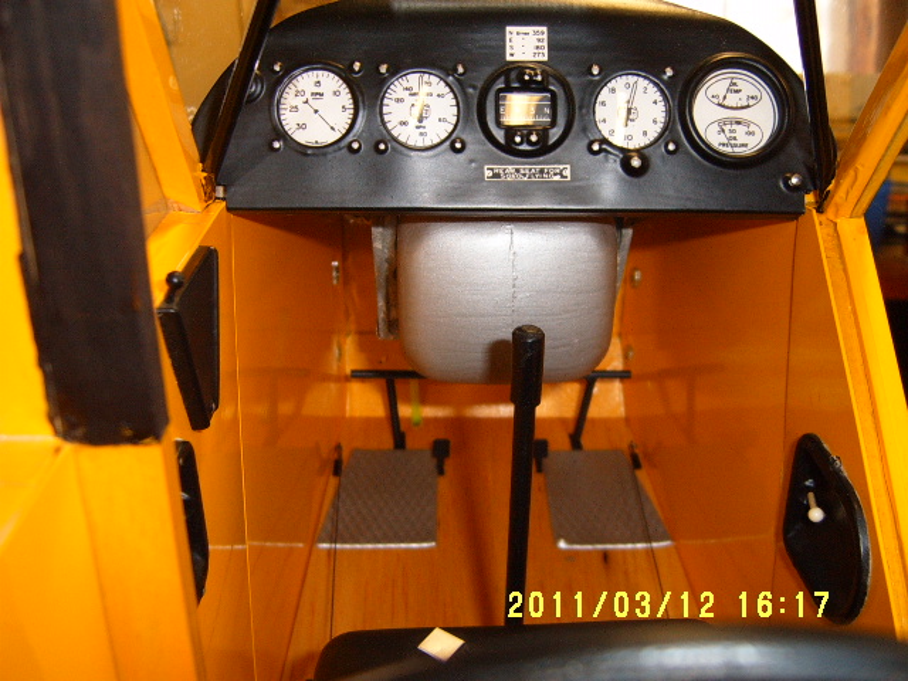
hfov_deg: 50.1
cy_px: 340
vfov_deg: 38.7
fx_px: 971
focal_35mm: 37
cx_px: 454
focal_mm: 6.2
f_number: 2.9
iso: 141
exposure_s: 1/30
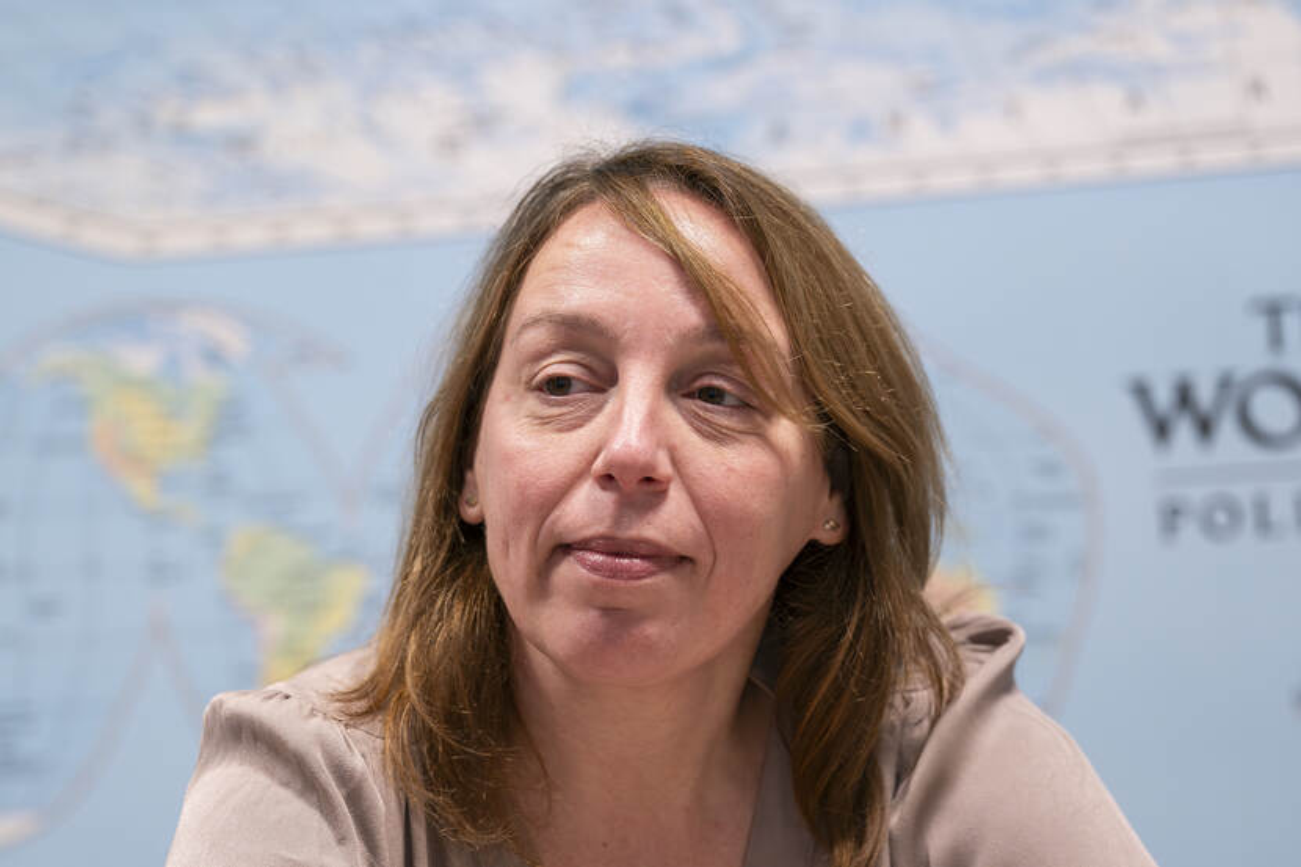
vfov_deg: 8.2
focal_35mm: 168
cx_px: 650
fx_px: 6070
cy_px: 434
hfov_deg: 12.2
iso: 1600
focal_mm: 168
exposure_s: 1/320
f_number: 4
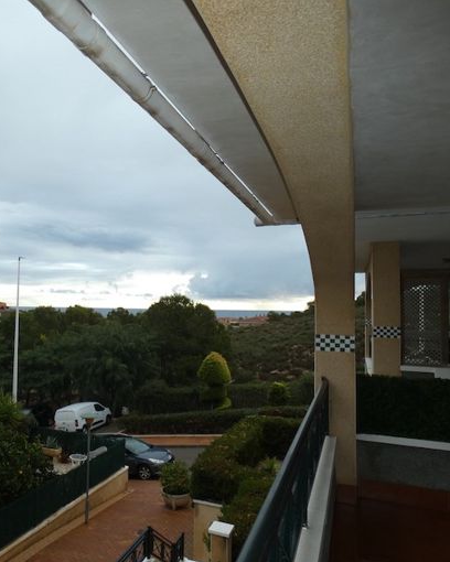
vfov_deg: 64.1
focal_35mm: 27
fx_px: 449
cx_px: 134
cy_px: 290
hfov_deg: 51.7
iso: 80
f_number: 2.8
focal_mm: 3.6
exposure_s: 1/200
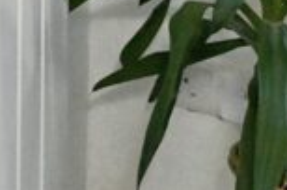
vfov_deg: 11.8
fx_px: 796
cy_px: -224
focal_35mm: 100
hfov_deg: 14.0
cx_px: -404
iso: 6400
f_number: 10
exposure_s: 1/200
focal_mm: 15
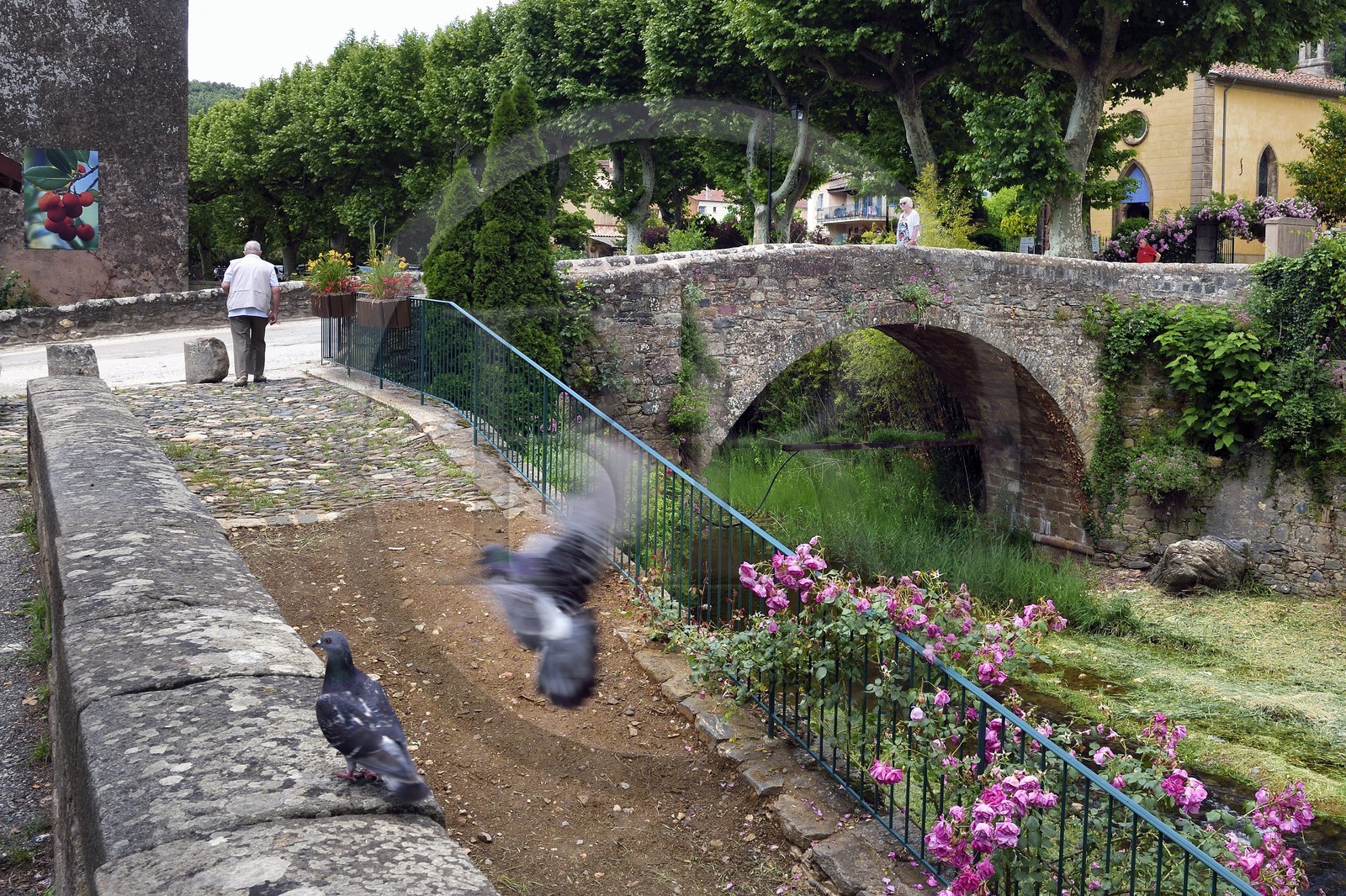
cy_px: 448
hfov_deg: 63.7
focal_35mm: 29
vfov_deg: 44.9
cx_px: 673
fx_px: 1084
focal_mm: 29
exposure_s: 1/60
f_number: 13
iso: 200
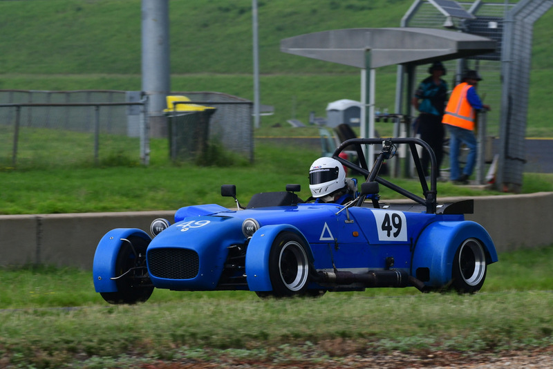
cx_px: 276
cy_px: 184
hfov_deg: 5.5
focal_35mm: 375
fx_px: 5762
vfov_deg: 3.7
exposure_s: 1/640
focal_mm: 250
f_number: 11
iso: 800
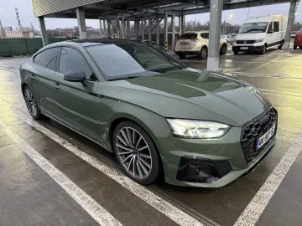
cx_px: 151
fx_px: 209
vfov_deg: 56.8
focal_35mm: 24
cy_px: 113
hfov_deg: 71.6
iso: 500
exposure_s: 1/54
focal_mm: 6.76
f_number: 1.78
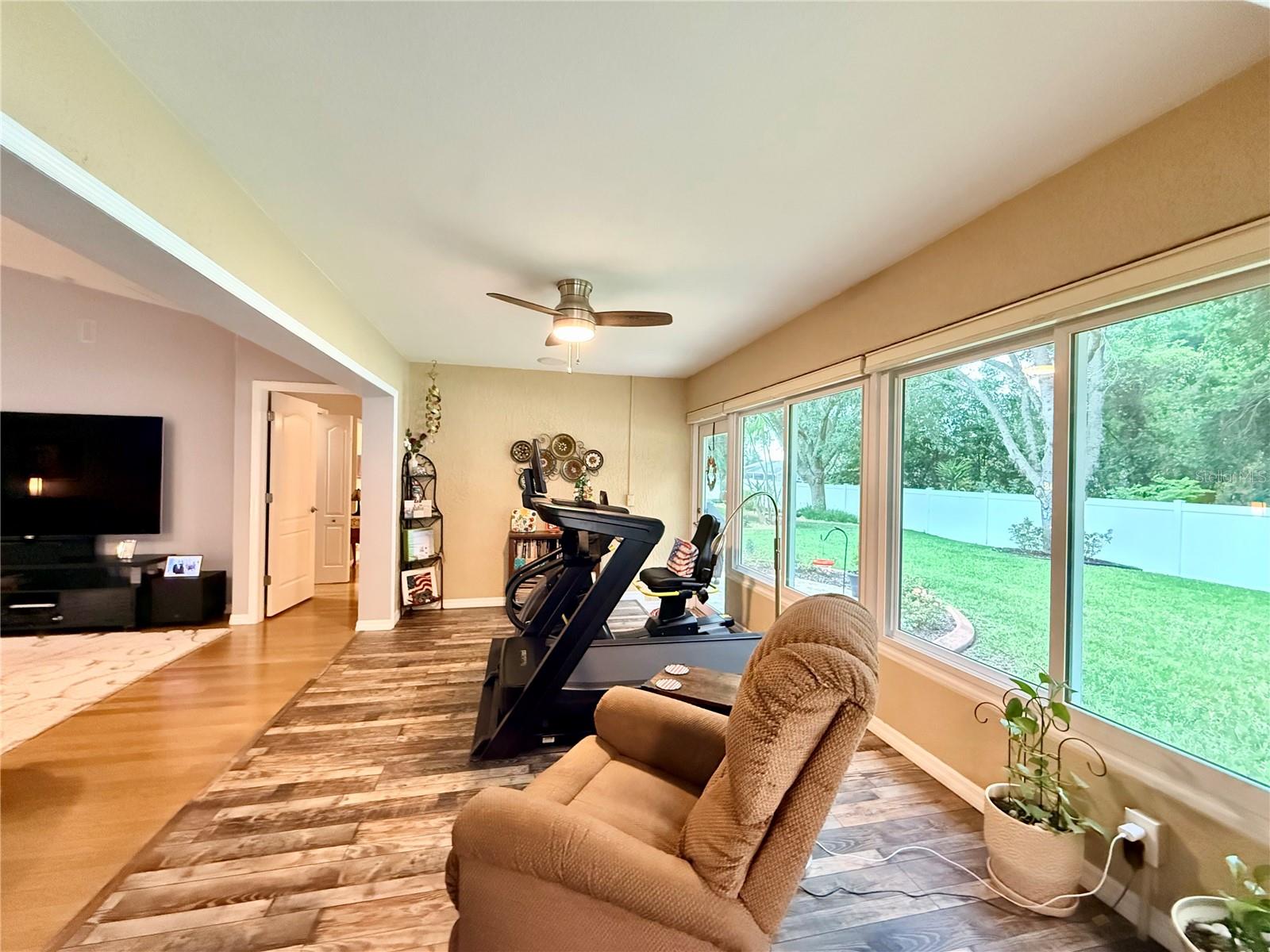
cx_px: 635
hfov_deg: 102.1
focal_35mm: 14
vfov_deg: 85.7
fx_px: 514
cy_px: 476
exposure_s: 1/60
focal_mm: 2.22
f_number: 2.2
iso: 1250
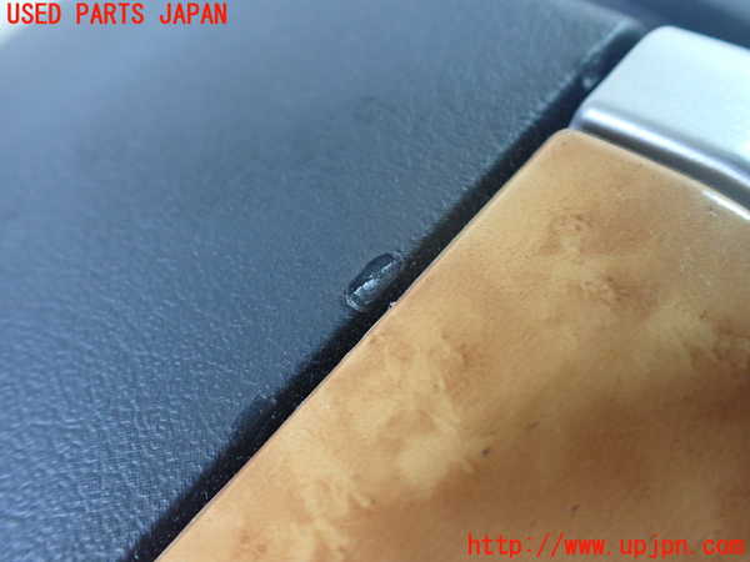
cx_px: 375
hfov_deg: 60.0
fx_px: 650
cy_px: 281
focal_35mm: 30
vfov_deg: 46.8
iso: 800
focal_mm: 5.4
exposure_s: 1/40
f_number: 2.3
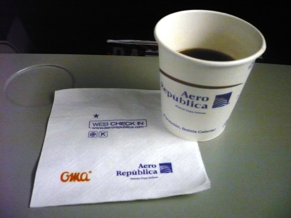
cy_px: 109
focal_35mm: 35
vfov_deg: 40.7
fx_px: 294
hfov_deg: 52.6
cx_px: 146
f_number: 2.8
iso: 400
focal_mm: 5.8
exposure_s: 1/4
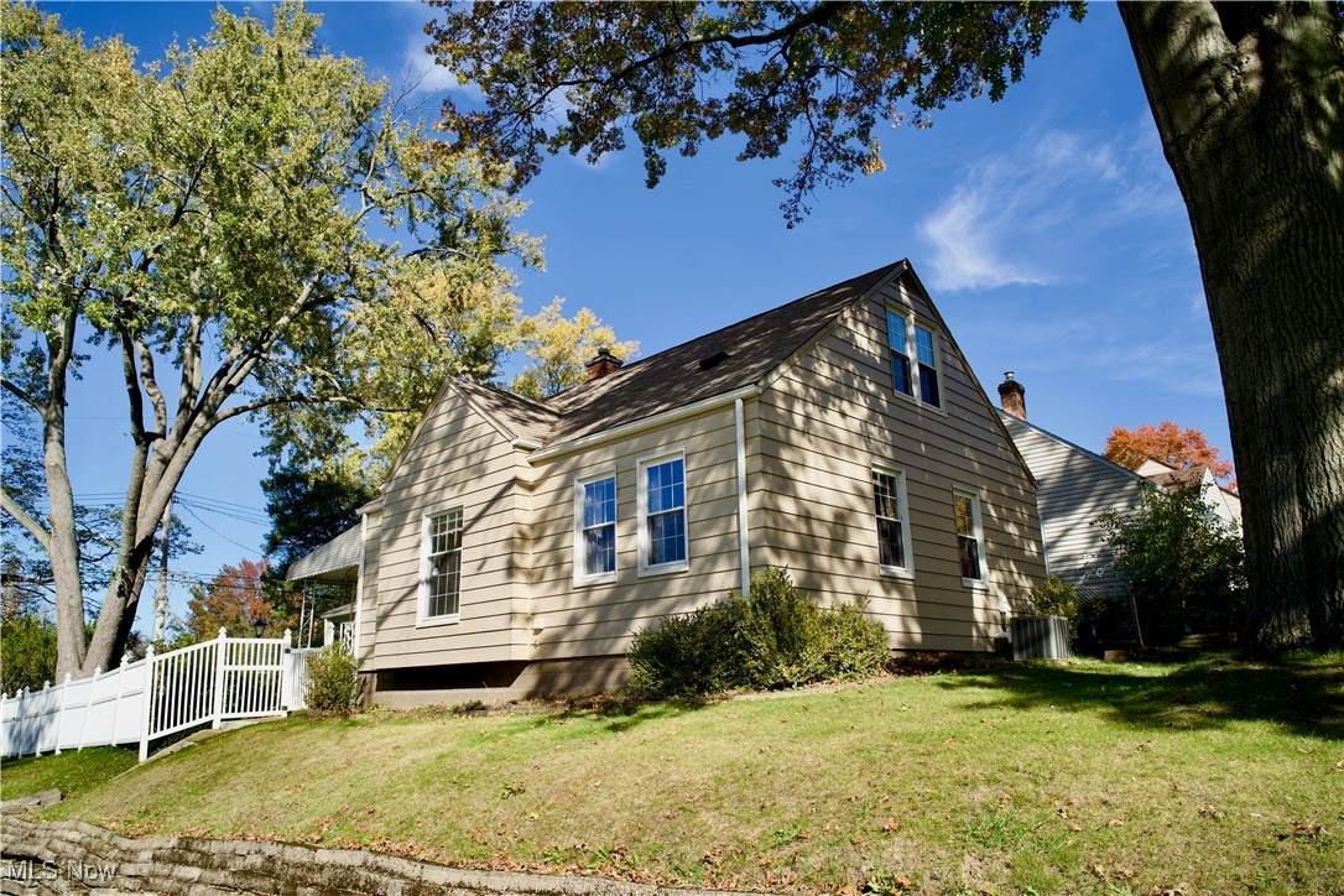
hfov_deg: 73.7
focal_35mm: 24
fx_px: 896
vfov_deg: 53.1
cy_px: 448
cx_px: 672
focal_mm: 24
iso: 100
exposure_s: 1/200
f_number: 8
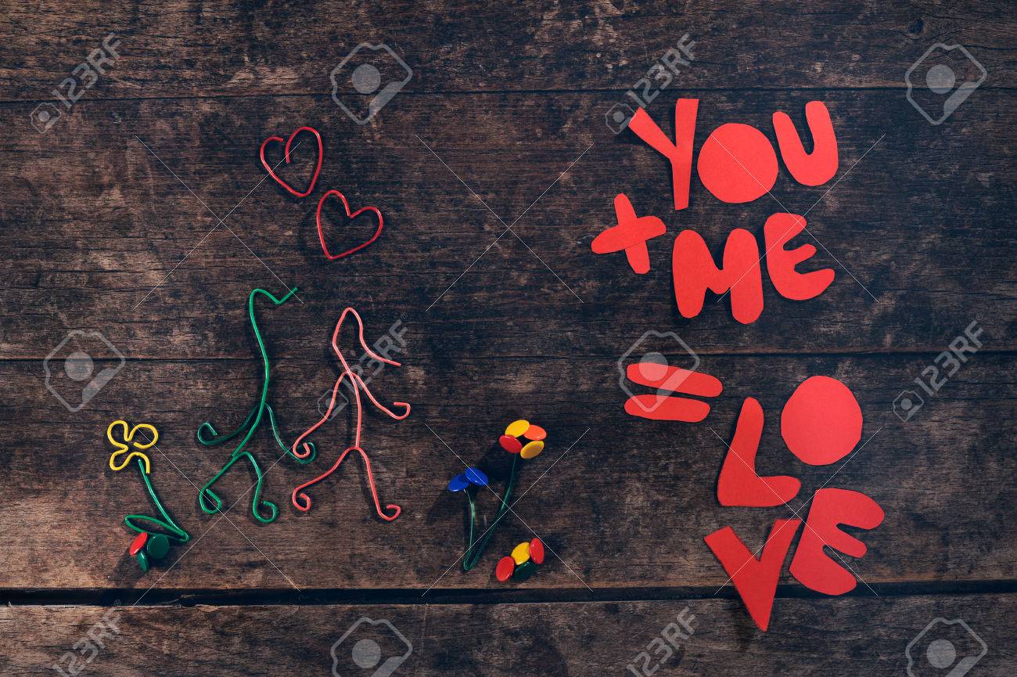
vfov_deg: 37.8
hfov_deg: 54.5
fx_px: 988
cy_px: 338
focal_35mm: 35
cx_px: 508
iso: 100
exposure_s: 1/125
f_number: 8
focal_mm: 35
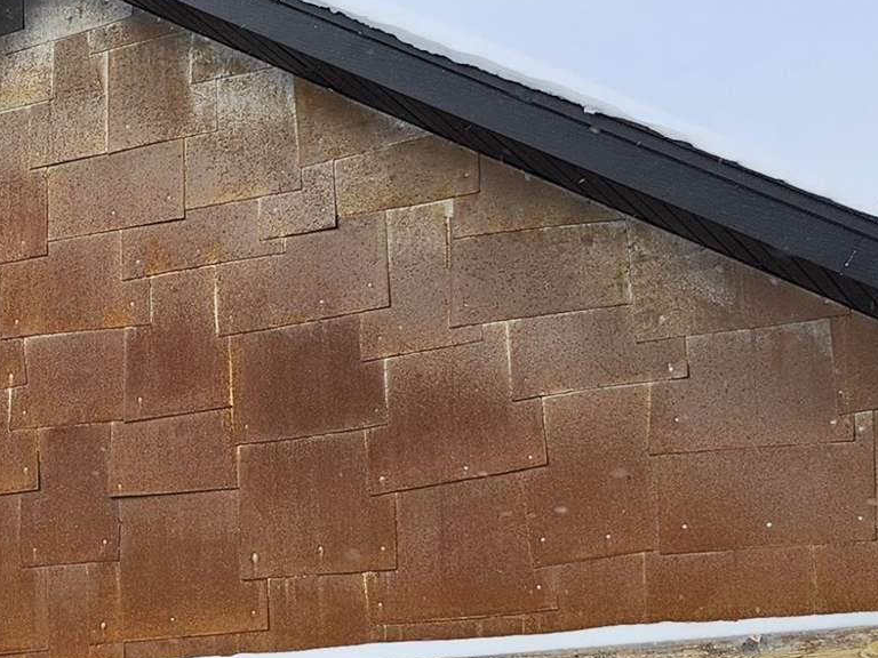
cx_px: -298
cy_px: 571
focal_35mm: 92
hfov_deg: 19.5
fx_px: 2333
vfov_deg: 15.9
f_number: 1.8
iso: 25
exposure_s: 1/330
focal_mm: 5.54
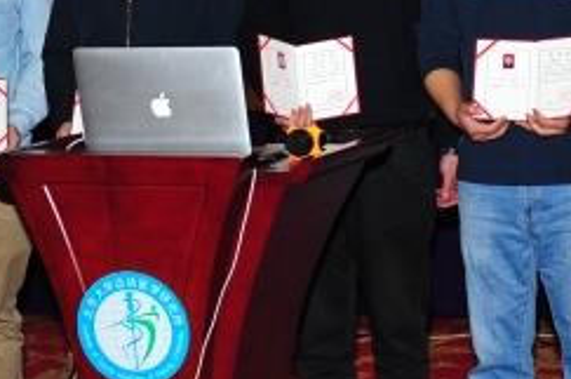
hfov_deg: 17.0
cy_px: 62
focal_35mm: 114
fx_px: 1805
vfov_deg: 11.9
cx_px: 721
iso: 320
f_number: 4
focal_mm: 27
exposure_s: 1/125
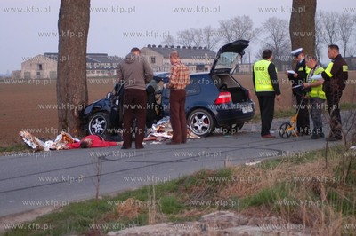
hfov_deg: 19.5
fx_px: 1037
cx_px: 178
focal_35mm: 105
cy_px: 118
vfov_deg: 13.0
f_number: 4
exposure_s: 1/20
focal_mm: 70
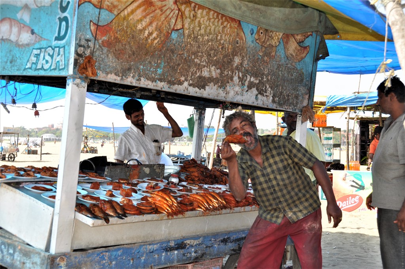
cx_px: 202
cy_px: 134
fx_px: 539
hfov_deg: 41.2
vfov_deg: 28.0
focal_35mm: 48
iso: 200
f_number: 7.1
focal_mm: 32
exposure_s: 1/200
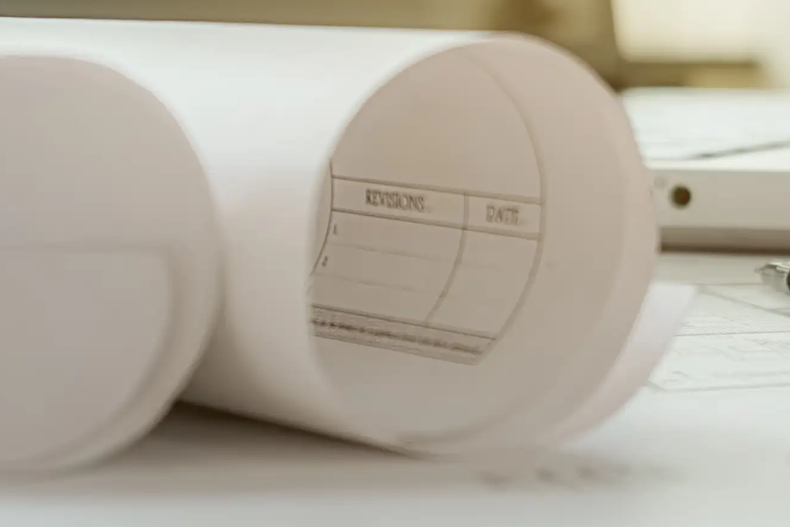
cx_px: 1208
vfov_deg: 10.2
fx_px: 2941
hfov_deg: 14.2
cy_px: 20
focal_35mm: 134
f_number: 4.5
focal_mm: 24.3
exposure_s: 1/125
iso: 250
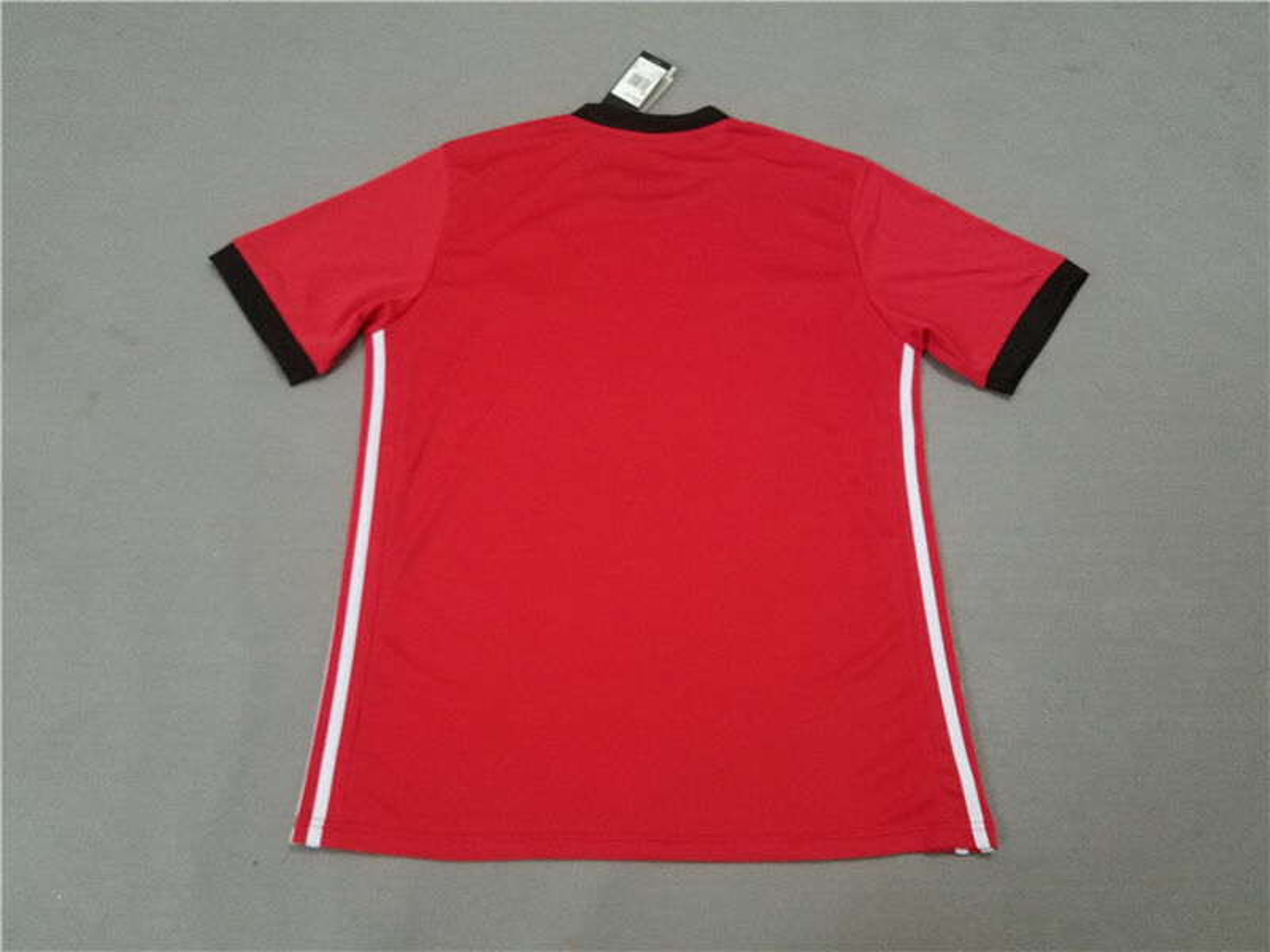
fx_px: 954
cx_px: 635
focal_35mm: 26
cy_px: 476
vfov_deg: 53.1
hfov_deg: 67.3
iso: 250
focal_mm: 4.2
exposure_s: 1/10
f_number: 1.7
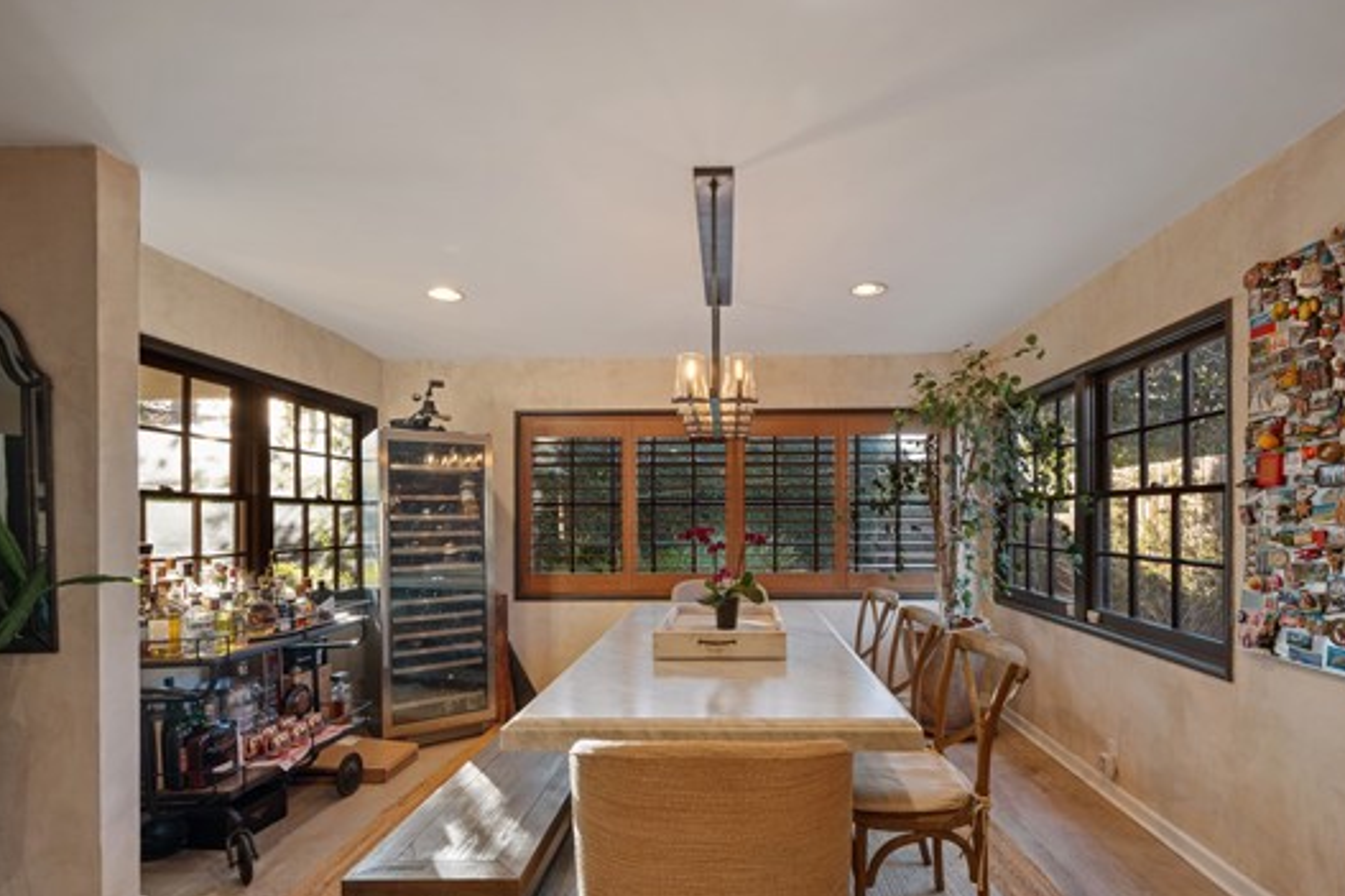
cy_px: 521
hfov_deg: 93.1
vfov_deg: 69.9
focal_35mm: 17
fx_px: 635
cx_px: 725
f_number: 8
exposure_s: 1/1.25
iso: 100
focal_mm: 14
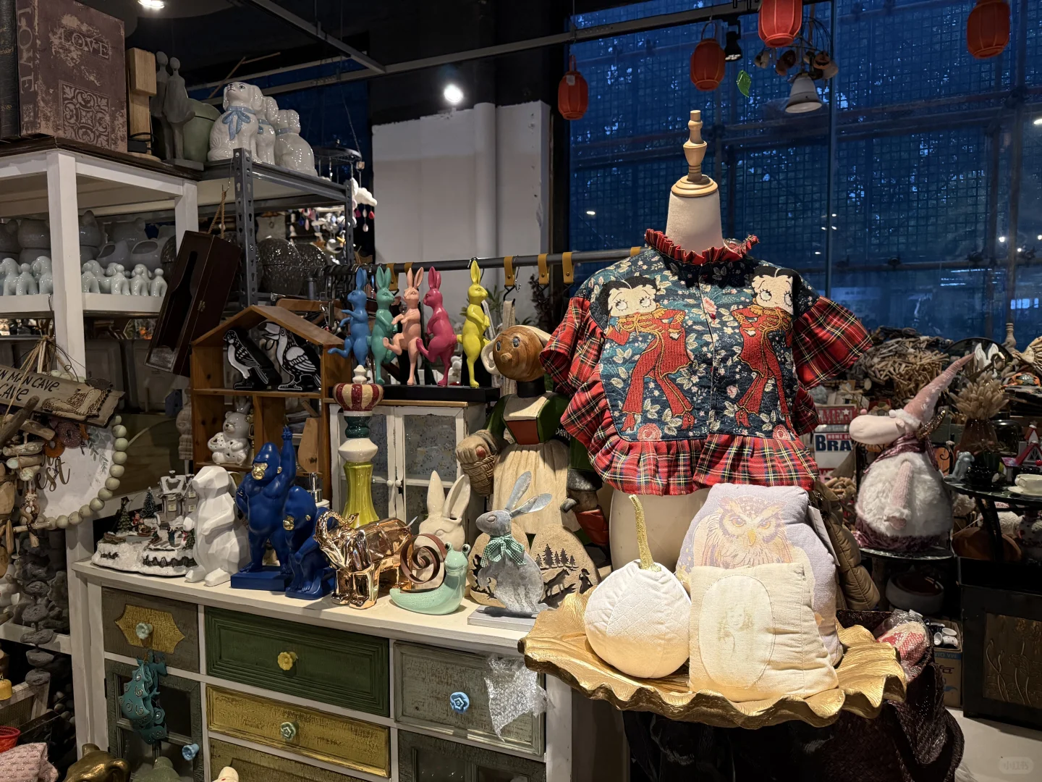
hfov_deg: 71.6
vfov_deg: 56.8
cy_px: 391
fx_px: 722
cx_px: 521
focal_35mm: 24
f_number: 1.78
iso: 400
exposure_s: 1/100
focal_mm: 6.76
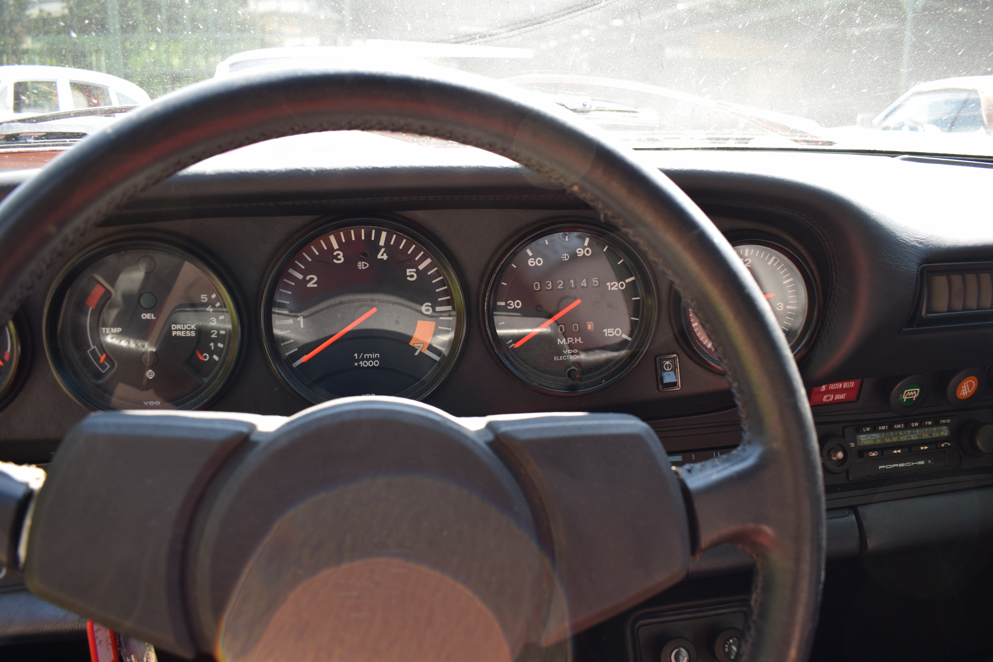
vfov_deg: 47.9
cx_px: 496
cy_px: 331
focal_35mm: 27
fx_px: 745
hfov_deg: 67.4
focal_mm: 18
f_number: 5
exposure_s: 1/100
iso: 400
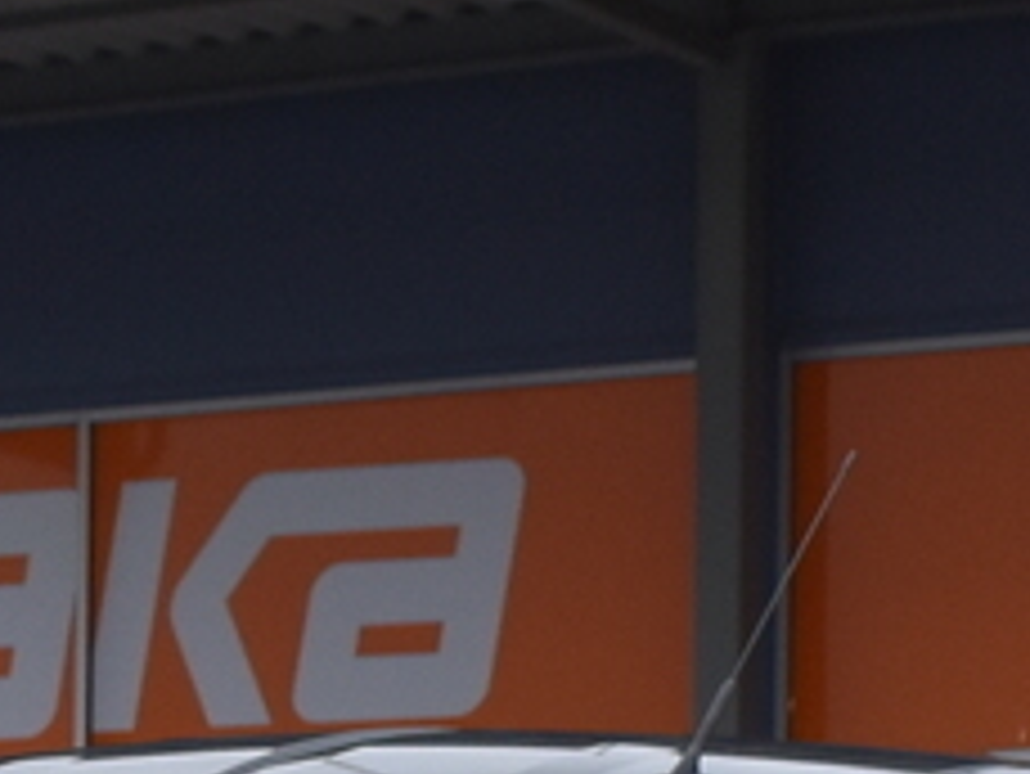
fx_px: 6383
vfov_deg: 6.7
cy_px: 1674
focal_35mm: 214
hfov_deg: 9.2
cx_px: -22
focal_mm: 21
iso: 400
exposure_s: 1/180
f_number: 6.7
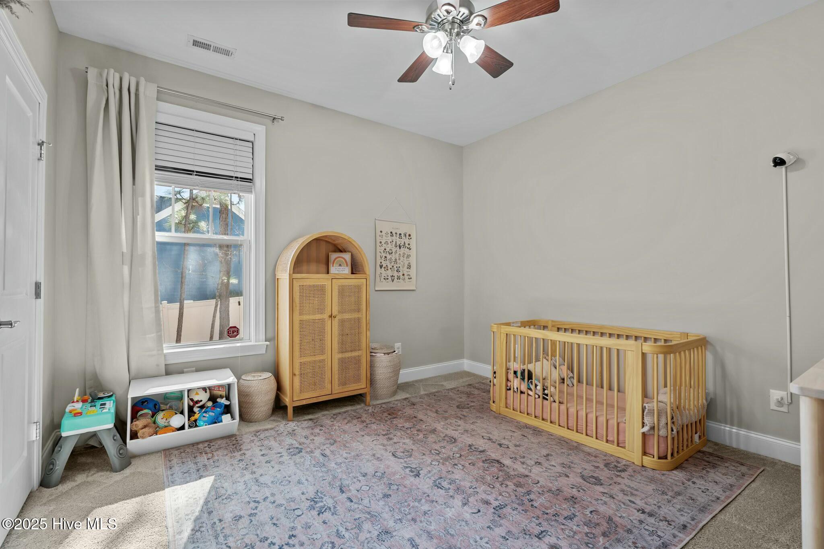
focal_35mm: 16
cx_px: 412
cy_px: 274
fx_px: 366
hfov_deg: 96.7
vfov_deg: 73.7
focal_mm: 16
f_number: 7.1
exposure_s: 1/2
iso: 400
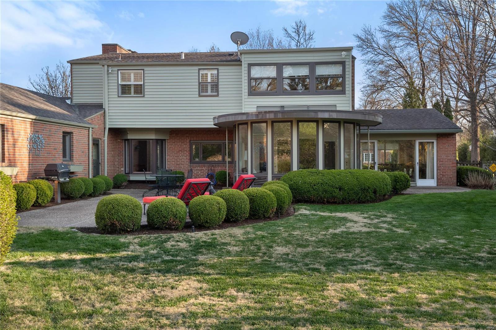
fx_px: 496
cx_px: 248
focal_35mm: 36
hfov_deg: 53.1
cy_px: 165
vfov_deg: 36.9
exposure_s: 1/60
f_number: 6.3
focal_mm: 18
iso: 400
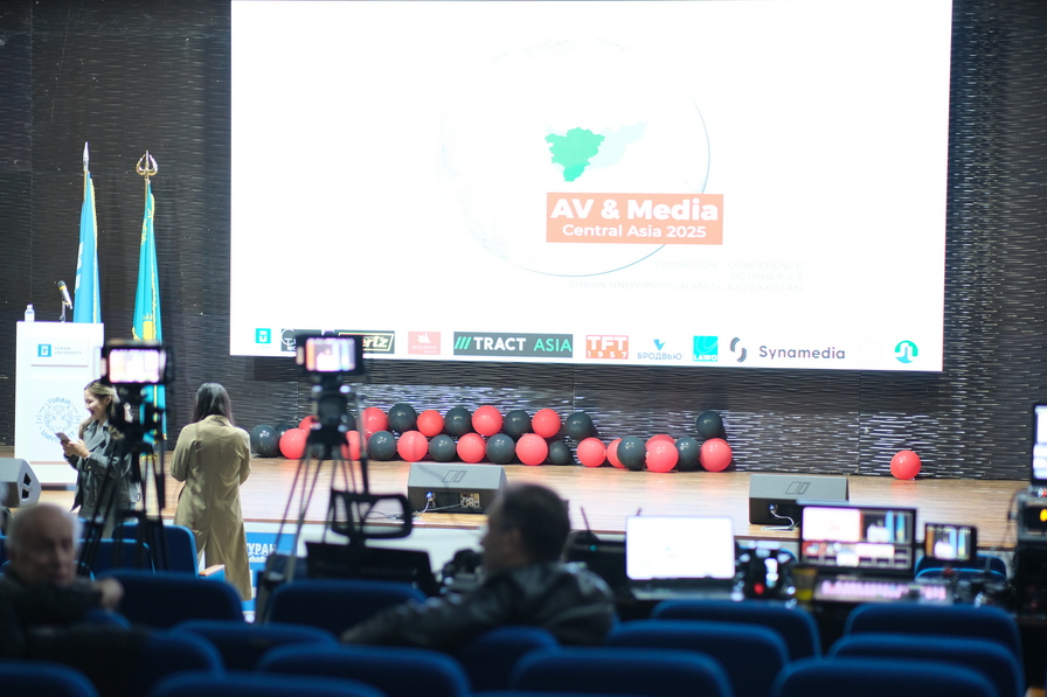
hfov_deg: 22.6
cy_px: 372
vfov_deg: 15.2
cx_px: 516
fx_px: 2617
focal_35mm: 90
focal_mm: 56
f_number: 1.4
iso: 800
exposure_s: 1/125
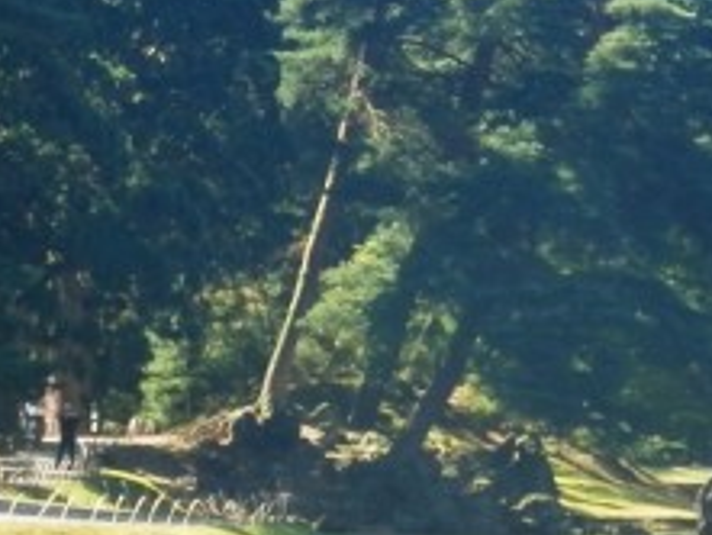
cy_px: 419
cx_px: 171
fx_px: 6565
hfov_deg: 6.2
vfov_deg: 4.7
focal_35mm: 319
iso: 80
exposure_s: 1/125
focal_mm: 12.3
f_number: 4.8
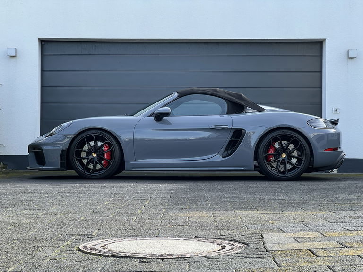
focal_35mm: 77
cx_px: 182
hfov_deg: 25.3
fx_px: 807
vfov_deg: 19.1
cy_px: 136
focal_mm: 9
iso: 32
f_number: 2.8
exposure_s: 1/213
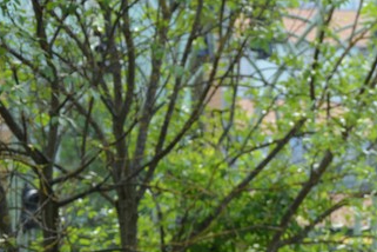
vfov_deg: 5.9
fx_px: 2429
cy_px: 276
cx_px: 419
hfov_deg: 8.8
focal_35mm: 232
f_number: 5.6
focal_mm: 62
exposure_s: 1/125
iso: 320
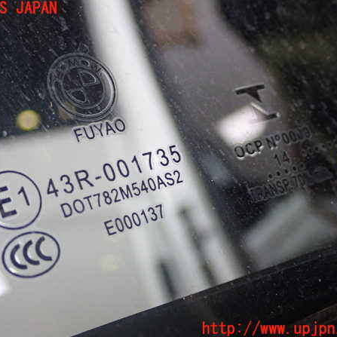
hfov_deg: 26.9
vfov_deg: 26.9
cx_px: 146
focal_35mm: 64
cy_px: 169
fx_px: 705
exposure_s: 1/50
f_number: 3.3
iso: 250
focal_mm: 9.65
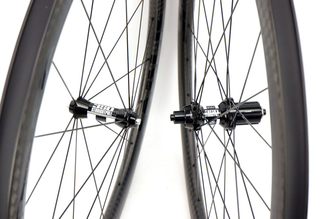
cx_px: 164
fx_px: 521
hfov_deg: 35.0
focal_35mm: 57
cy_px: 110
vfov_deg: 23.8
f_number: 5.2
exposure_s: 1/58
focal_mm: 38.5
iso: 200
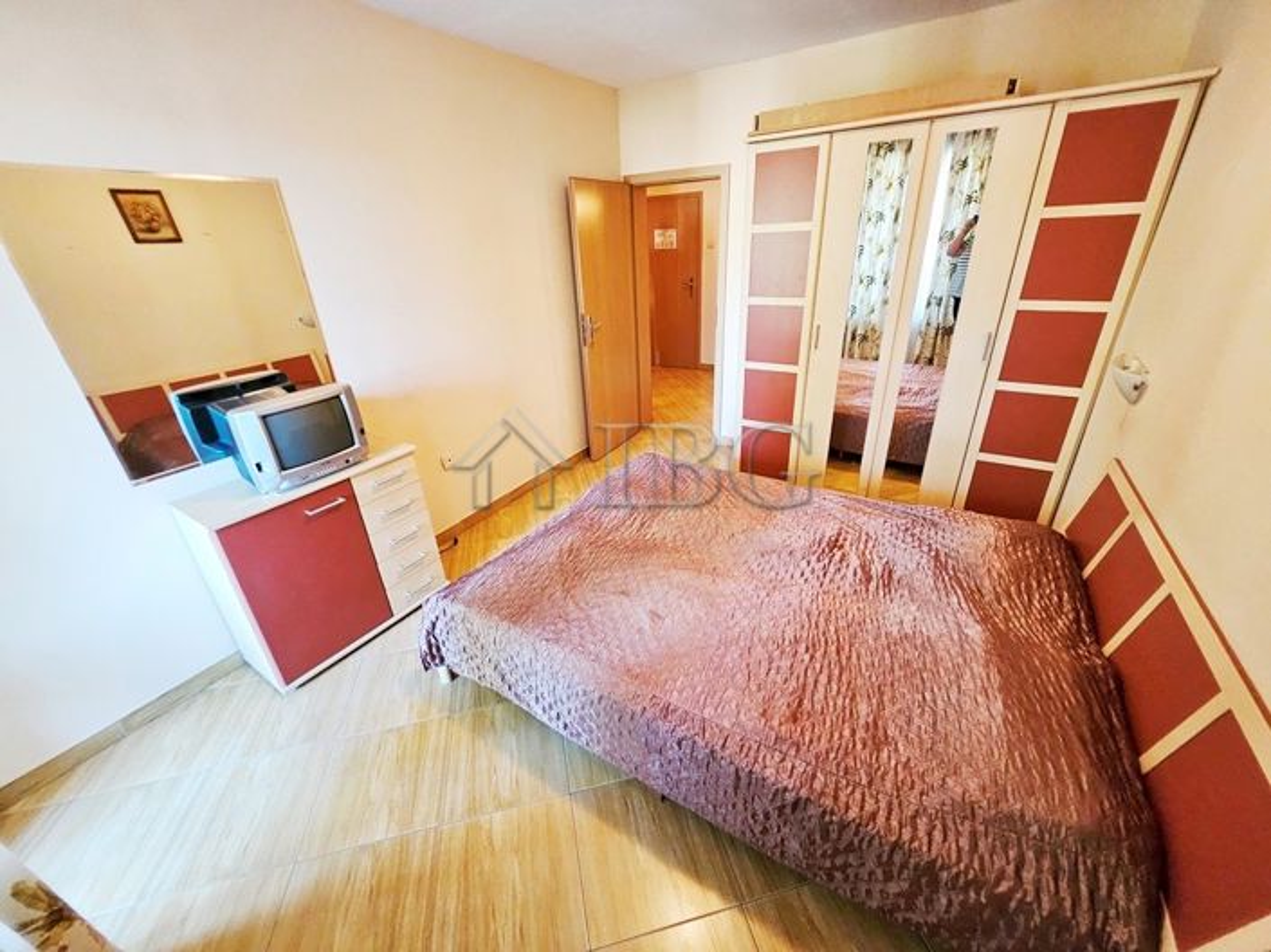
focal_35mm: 13
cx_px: 636
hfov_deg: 106.2
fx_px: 477
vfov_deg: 89.9
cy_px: 476
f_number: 2.2
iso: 500
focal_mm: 1.7
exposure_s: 1/33
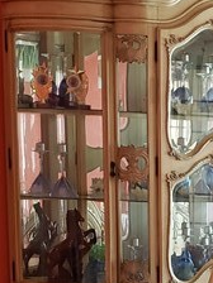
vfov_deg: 15.8
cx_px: 314
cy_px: 356
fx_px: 976
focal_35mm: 119
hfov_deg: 11.9
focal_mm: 4.3
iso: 250
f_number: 1.5
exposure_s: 1/30
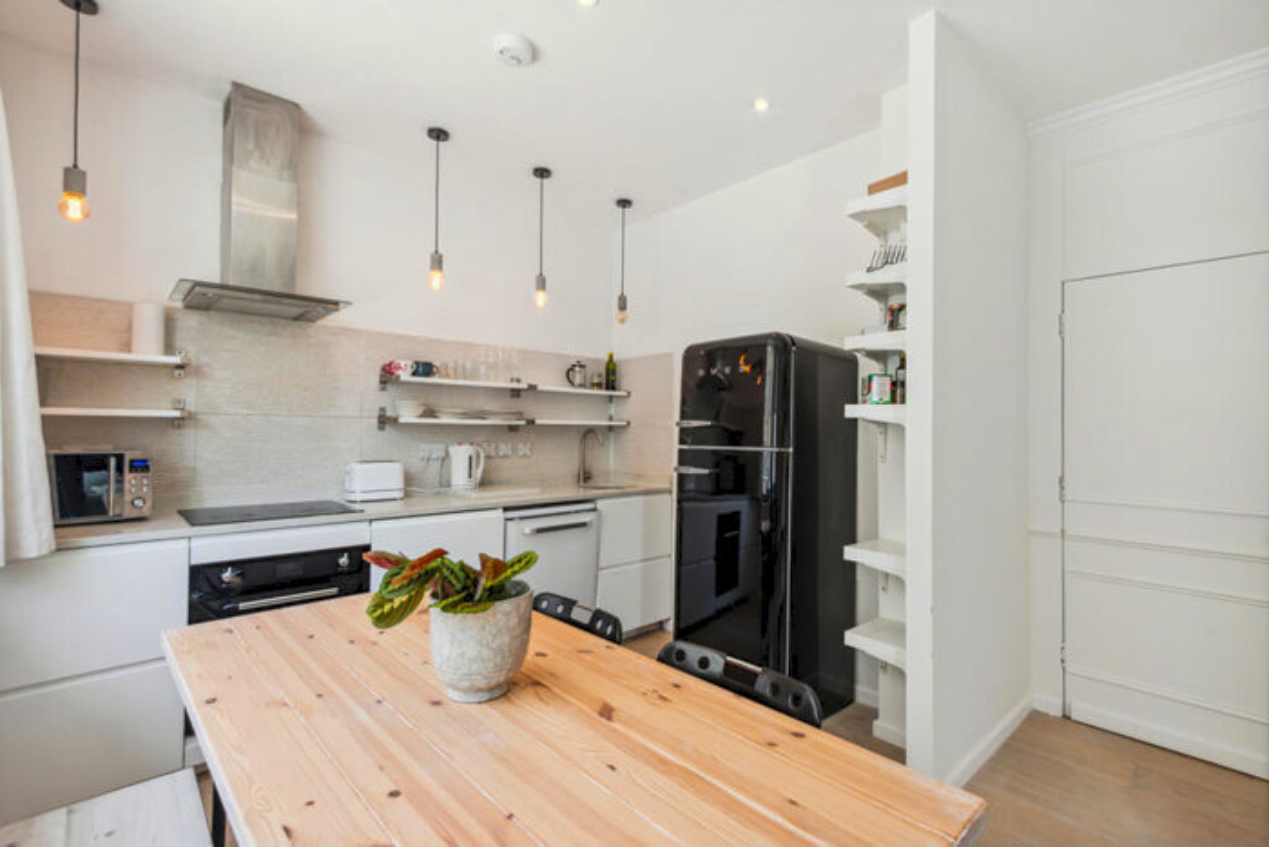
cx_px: 634
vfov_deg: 73.8
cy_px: 424
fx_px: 564
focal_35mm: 16
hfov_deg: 96.7
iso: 400
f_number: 11
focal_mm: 16
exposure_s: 1/60
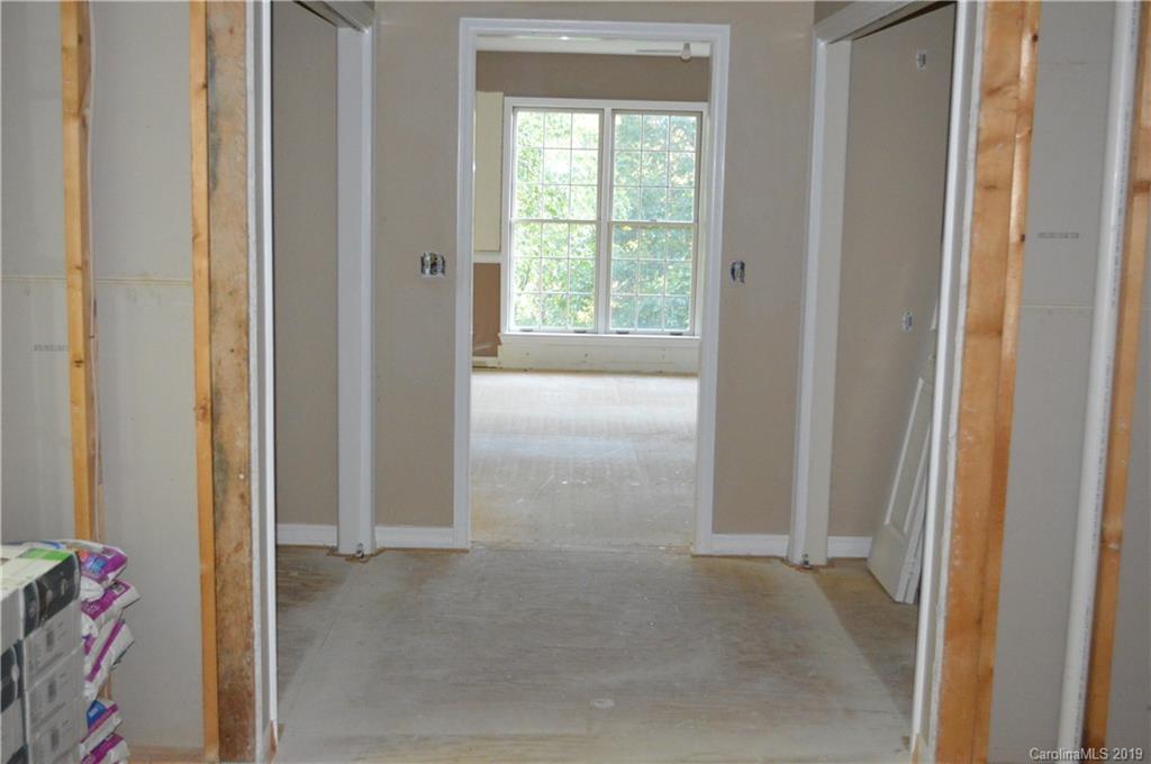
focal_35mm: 42
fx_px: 1341
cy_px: 382
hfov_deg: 46.5
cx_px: 576
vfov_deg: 31.8
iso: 2800
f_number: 4.5
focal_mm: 28
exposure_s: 1/60
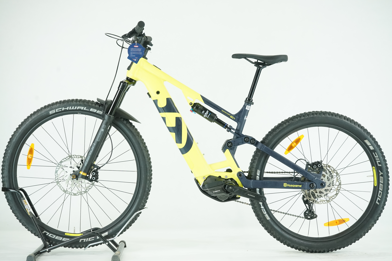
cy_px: 130
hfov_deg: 33.9
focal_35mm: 59
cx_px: 196
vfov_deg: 23.0
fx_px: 642
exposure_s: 1/200
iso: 3200
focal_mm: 59
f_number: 7.1
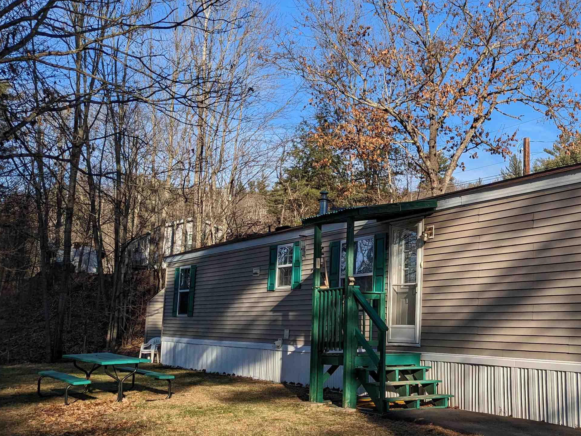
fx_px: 722
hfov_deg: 42.0
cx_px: 459
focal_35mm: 43
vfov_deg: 33.6
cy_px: 238
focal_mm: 4.38
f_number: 1.73
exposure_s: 1/3891
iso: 56
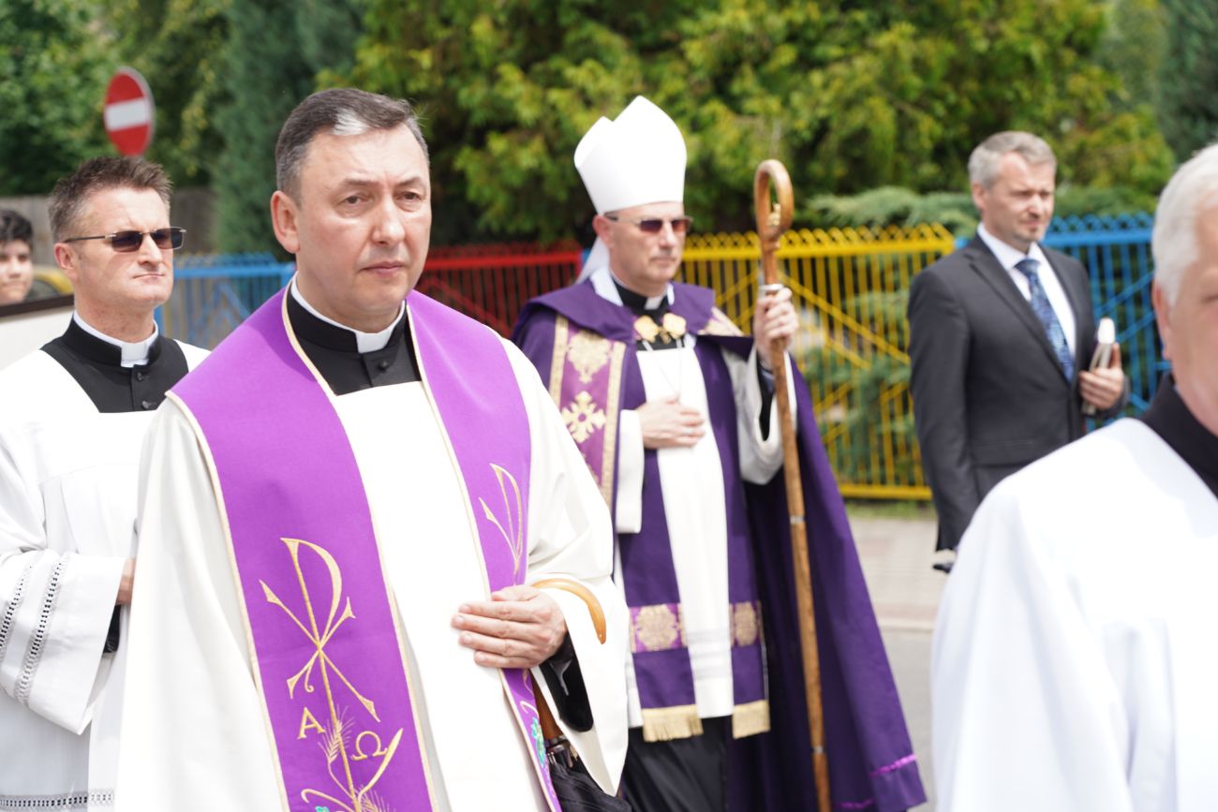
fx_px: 3553
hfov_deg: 19.5
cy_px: 406
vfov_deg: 13.0
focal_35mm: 105
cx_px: 609
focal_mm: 105
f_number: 5.6
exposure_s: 1/200
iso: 100
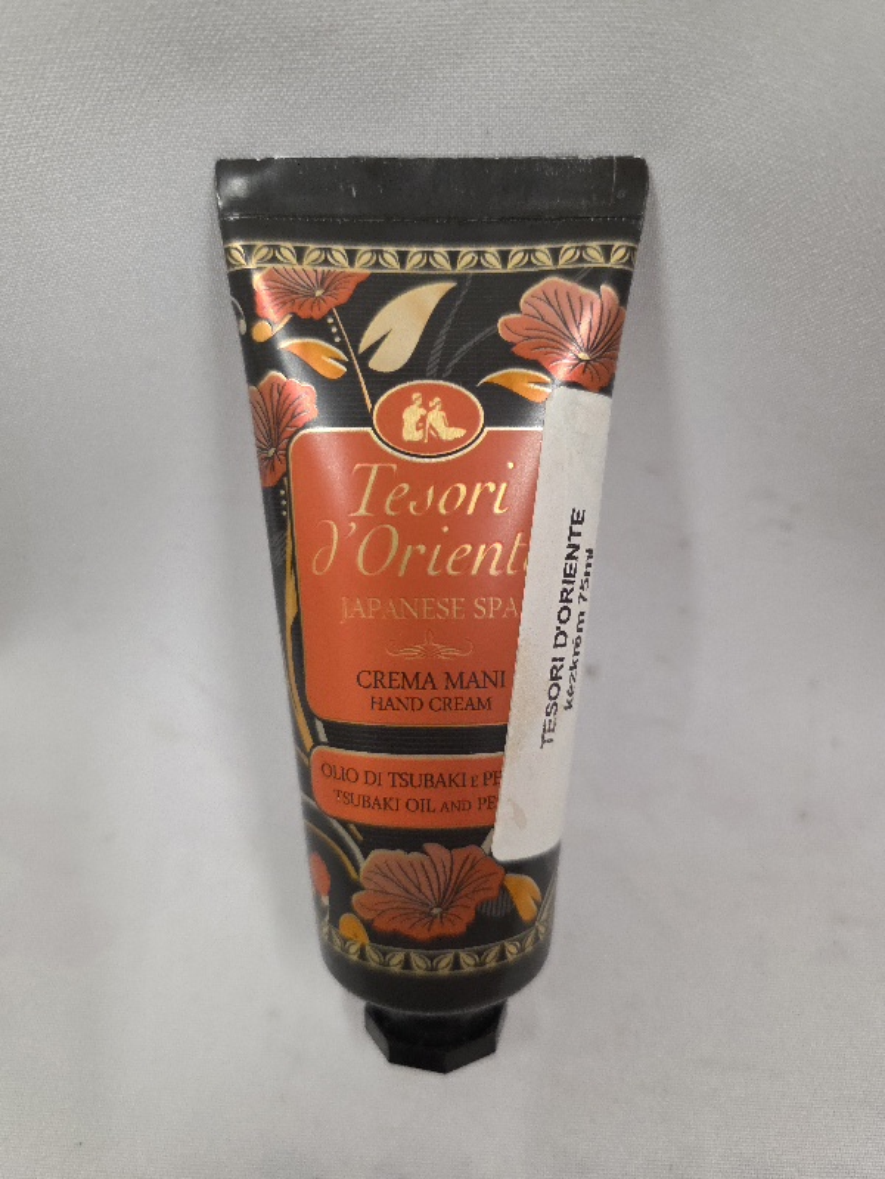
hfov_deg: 58.9
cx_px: 442
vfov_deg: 73.9
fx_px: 784
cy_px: 590
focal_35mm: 23
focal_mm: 6.3
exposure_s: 1/101
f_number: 1.7
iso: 500
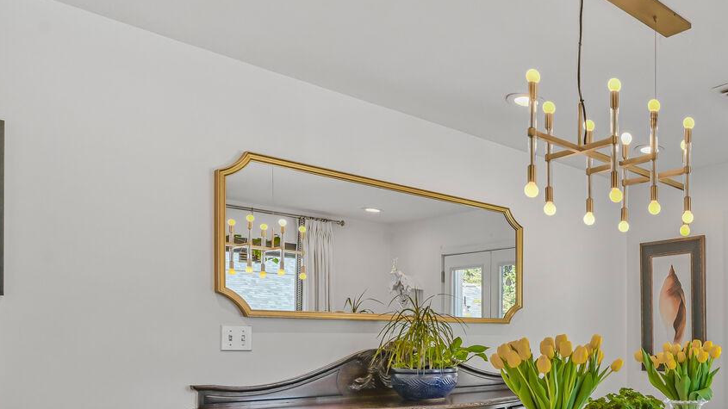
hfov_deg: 51.6
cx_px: 708
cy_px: 341
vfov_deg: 36.1
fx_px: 600
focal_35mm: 31
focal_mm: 14.5
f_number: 9
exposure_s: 1/15
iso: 200
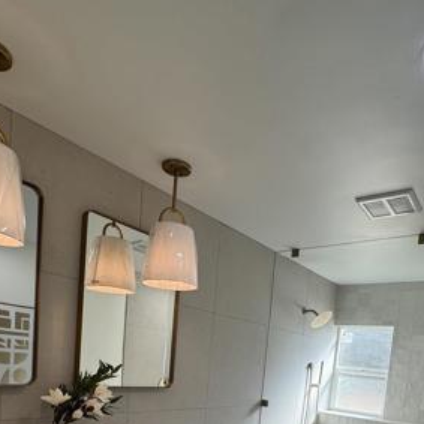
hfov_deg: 57.2
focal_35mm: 28
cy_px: 396
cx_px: 232
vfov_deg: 49.7
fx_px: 388
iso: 40
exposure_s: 1/120
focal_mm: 2.22
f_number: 2.2
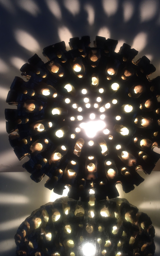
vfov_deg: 56.6
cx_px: 90
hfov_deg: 37.2
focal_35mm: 34
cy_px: 115
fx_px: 237
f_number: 2.2
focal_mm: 4.15
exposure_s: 1/33
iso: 40
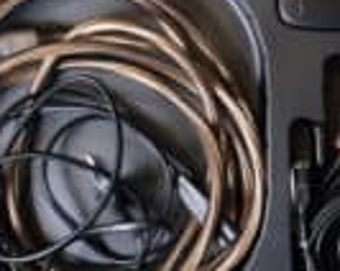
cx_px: 266
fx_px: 804
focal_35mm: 80
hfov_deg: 23.6
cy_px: 51
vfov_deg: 18.9
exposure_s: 1/27
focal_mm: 19.4
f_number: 6.4
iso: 500
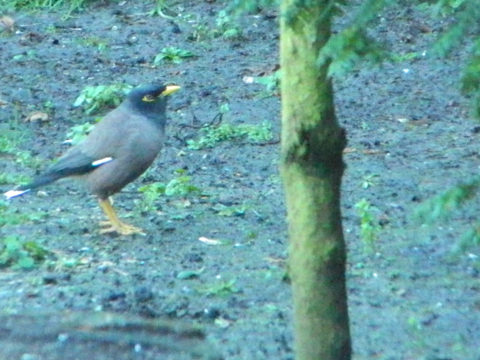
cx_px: 208
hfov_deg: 3.4
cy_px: 133
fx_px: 8099
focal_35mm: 584
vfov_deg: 2.5
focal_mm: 71.2
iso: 6400
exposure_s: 1/200
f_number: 5.7
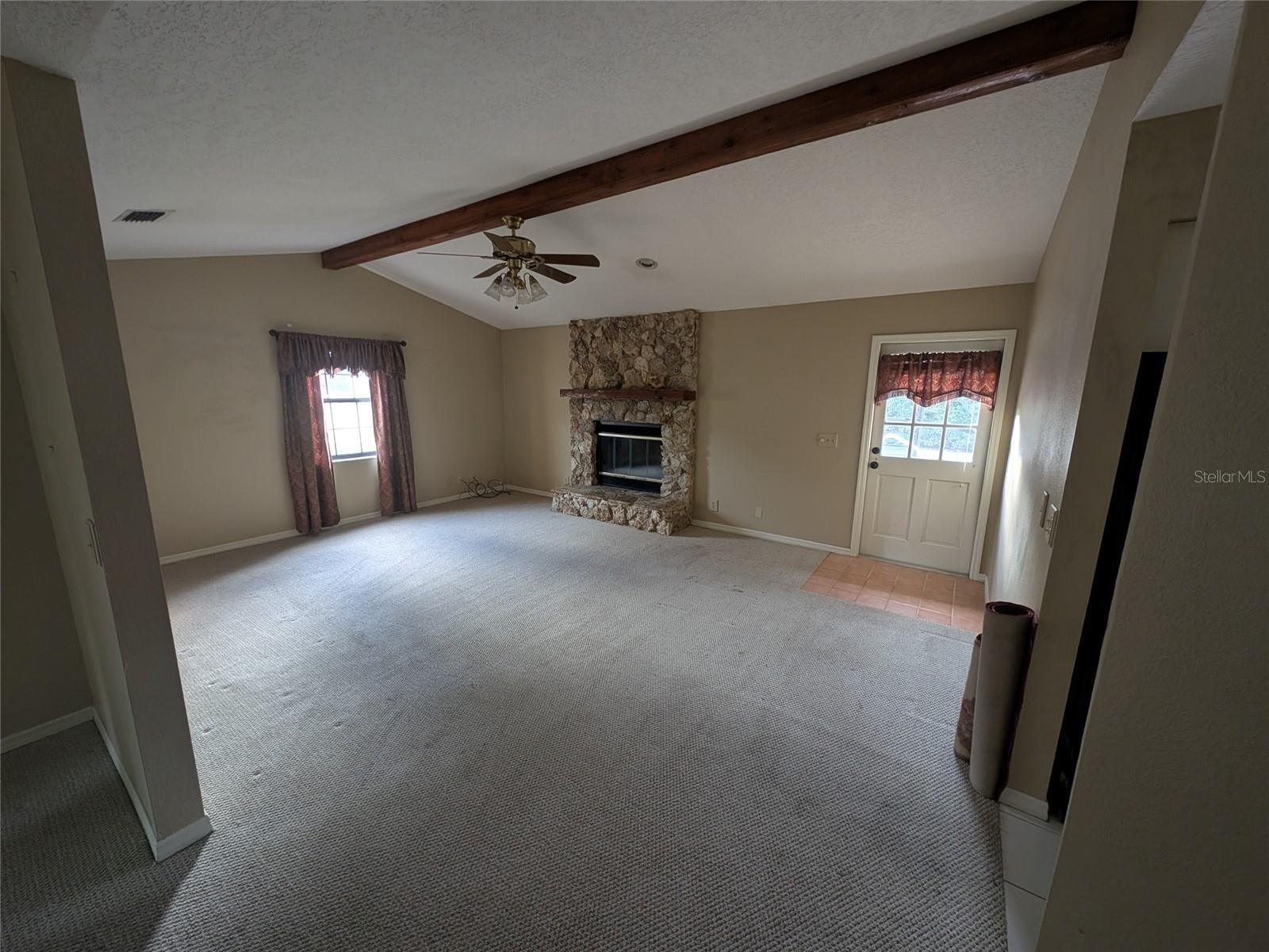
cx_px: 634
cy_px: 476
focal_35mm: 12
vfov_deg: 94.5
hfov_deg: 110.5
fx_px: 440
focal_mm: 2.23
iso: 150
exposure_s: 1/25.6
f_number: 1.95
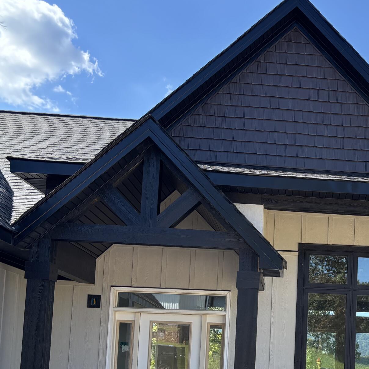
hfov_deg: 28.2
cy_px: 303
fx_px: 687
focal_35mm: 57
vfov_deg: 29.3
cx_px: 370
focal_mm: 5.96
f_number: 1.6
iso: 50
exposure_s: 1/903
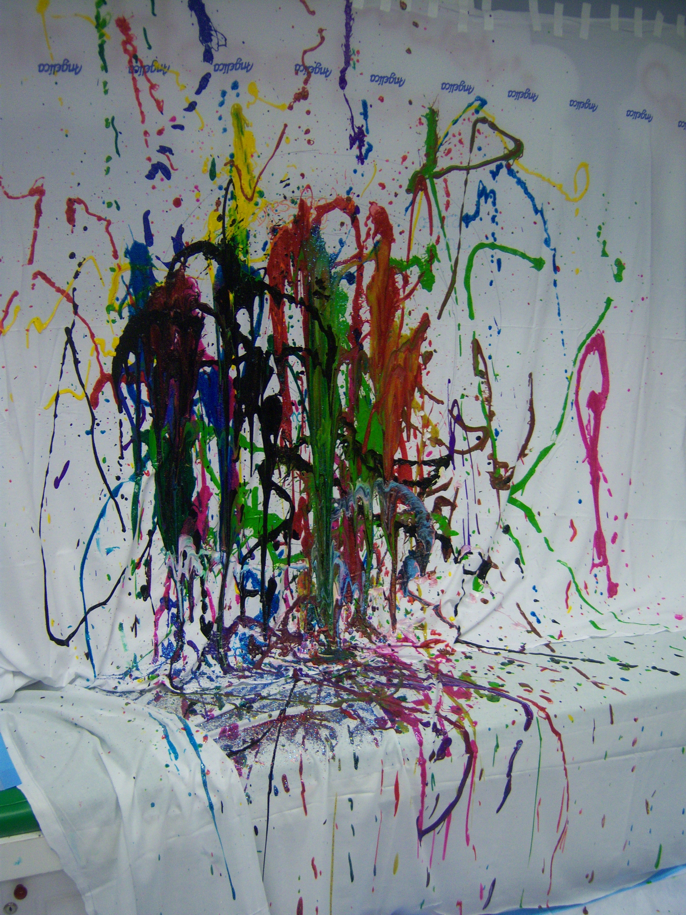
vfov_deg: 51.4
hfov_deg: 39.7
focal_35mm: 36
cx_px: 343
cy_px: 458
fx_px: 951
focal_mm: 7.5
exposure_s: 1/60
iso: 160
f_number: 2.8
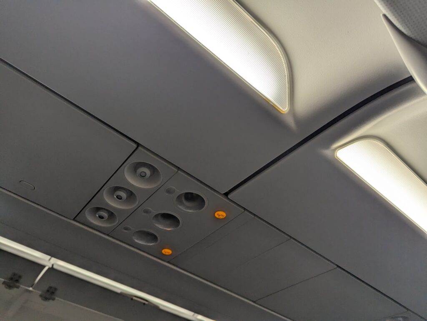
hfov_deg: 71.5
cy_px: 160
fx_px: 296
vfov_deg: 56.9
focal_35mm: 24
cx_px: 214
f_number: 1.85
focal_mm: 6.81
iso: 191
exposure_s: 1/366
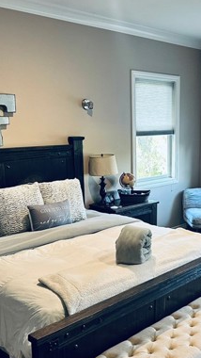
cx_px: 193
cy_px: 200
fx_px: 417
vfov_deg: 46.3
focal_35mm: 44
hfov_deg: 25.9
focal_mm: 6.86
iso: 320
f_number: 1.78
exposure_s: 1/60
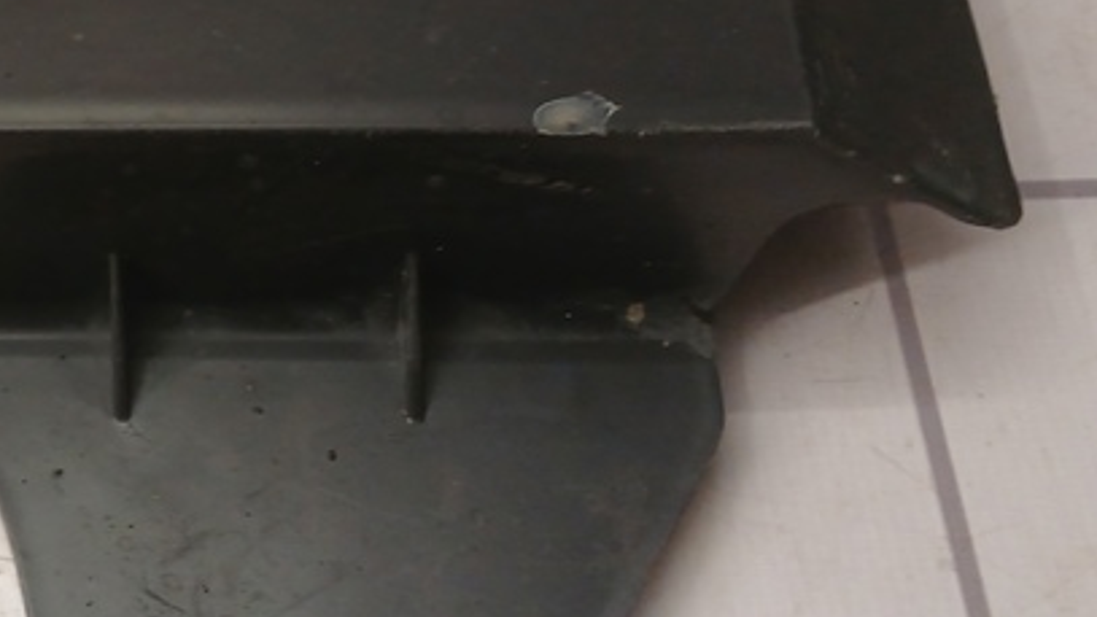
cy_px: -70
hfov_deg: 26.9
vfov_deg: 15.8
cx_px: -22
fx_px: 2153
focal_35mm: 74
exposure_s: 1/50
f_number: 1.8
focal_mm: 4
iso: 160
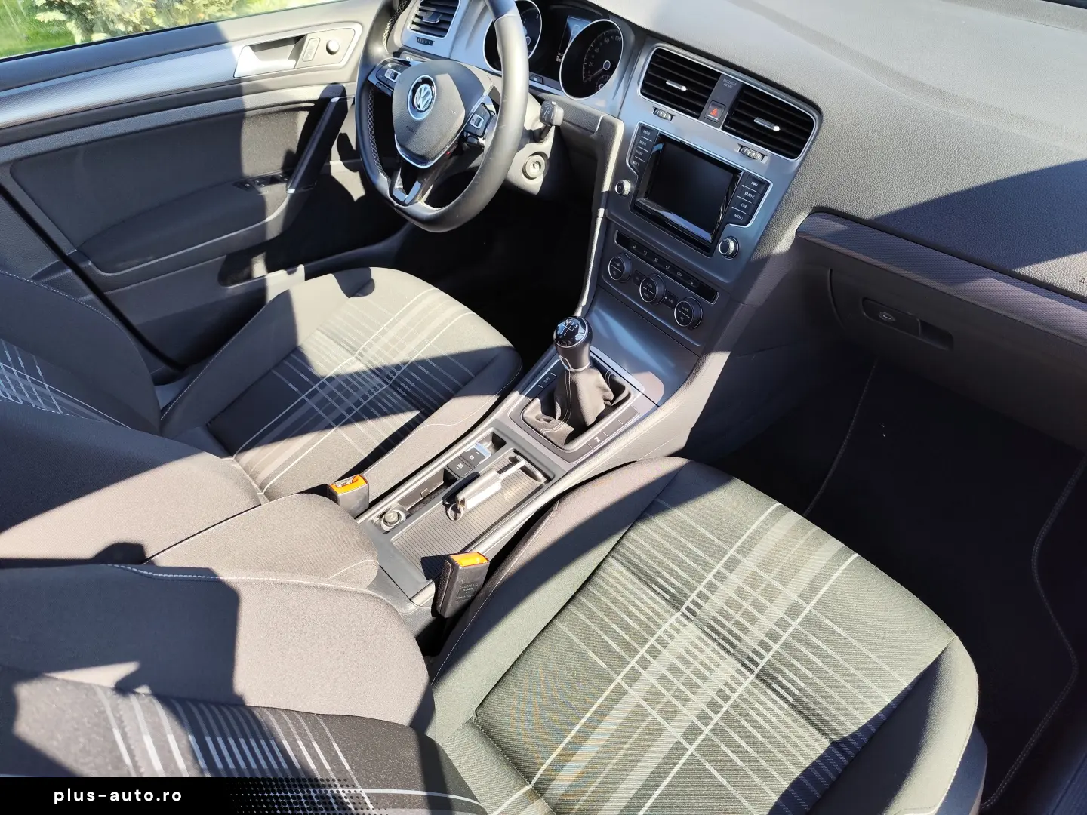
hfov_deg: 73.9
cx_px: 544
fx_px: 722
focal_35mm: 23
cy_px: 408
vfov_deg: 58.9
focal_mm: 6.14
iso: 50
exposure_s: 1/138
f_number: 1.65
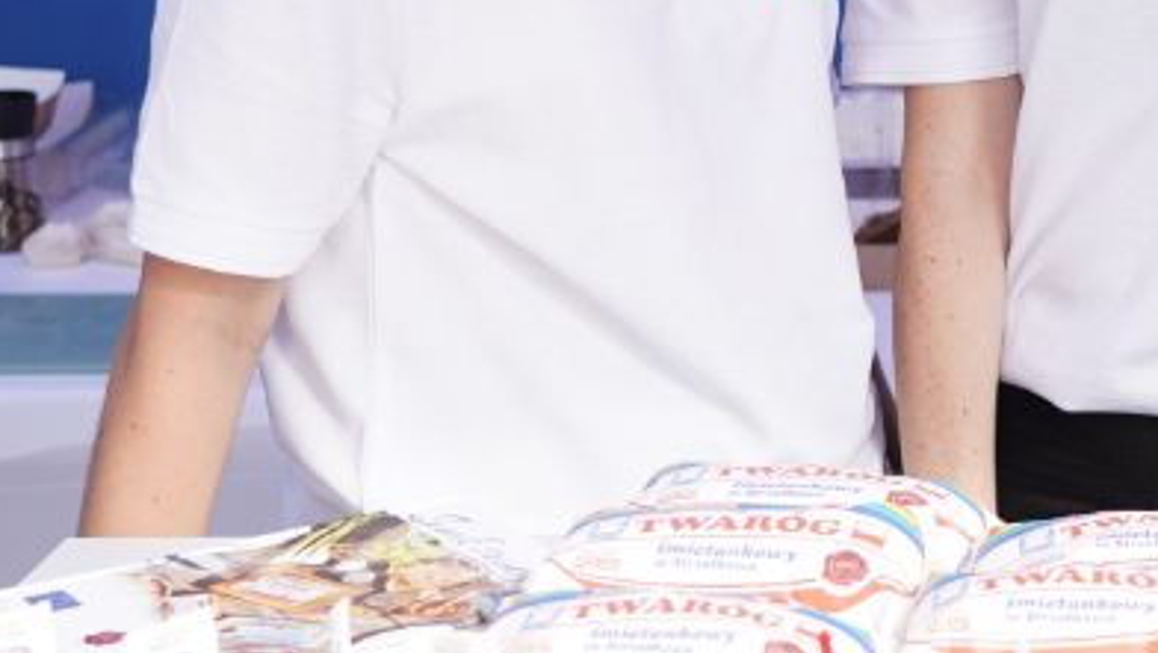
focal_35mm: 118
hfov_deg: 17.8
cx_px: 1102
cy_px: 66
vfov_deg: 10.2
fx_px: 3625
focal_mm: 34
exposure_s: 1/100
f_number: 4
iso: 200
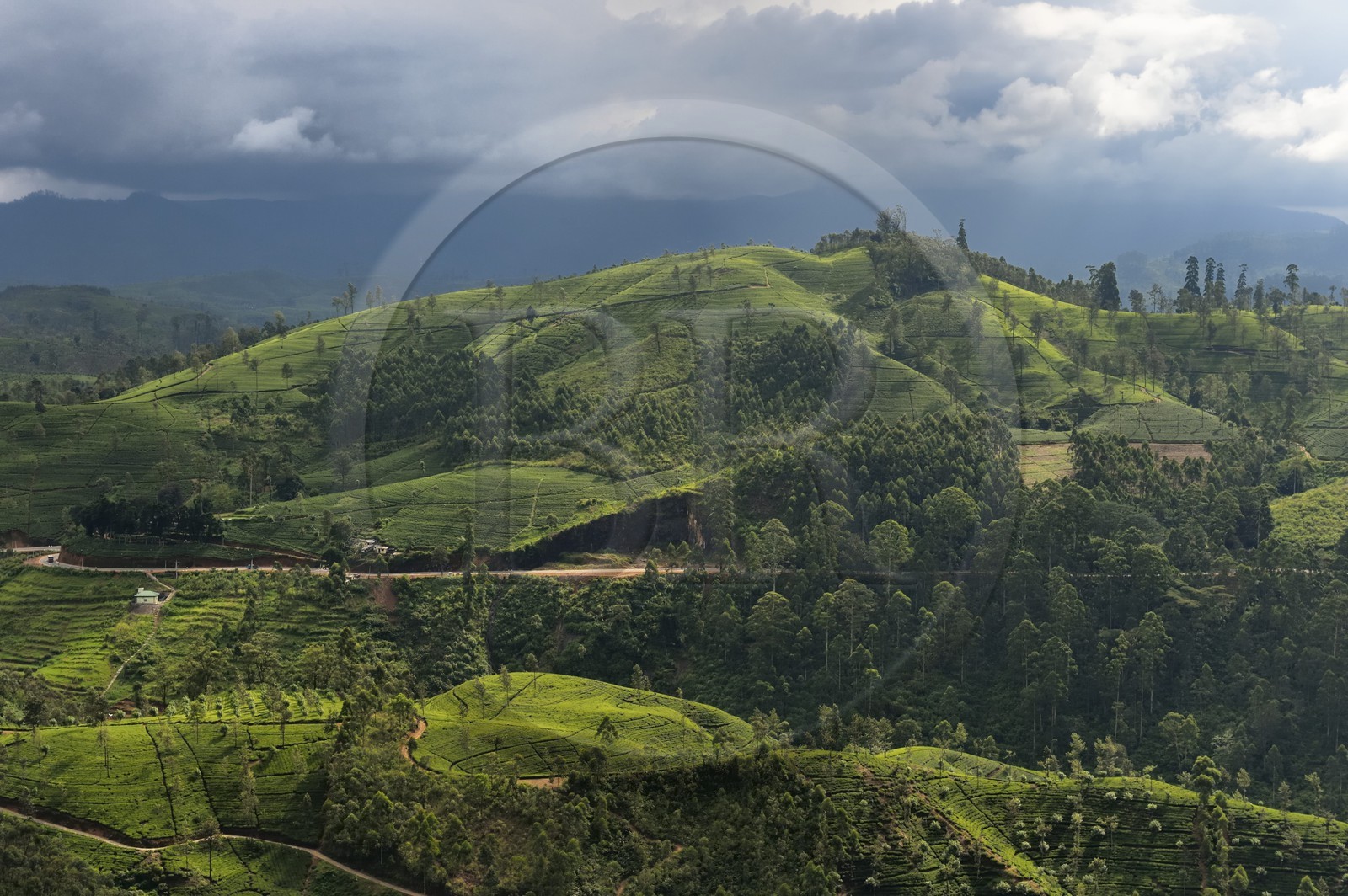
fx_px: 2245
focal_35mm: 60
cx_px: 674
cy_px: 448
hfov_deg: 33.4
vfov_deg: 22.6
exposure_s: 1/1600
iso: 800
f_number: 10
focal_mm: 60
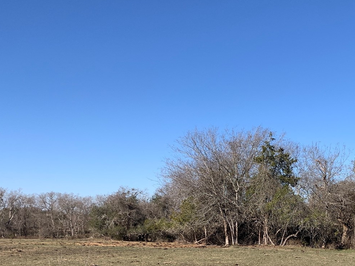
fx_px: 554
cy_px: 221
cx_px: 268
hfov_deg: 34.7
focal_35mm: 54
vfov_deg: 26.4
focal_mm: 4.25
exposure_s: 1/2309
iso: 25
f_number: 1.8
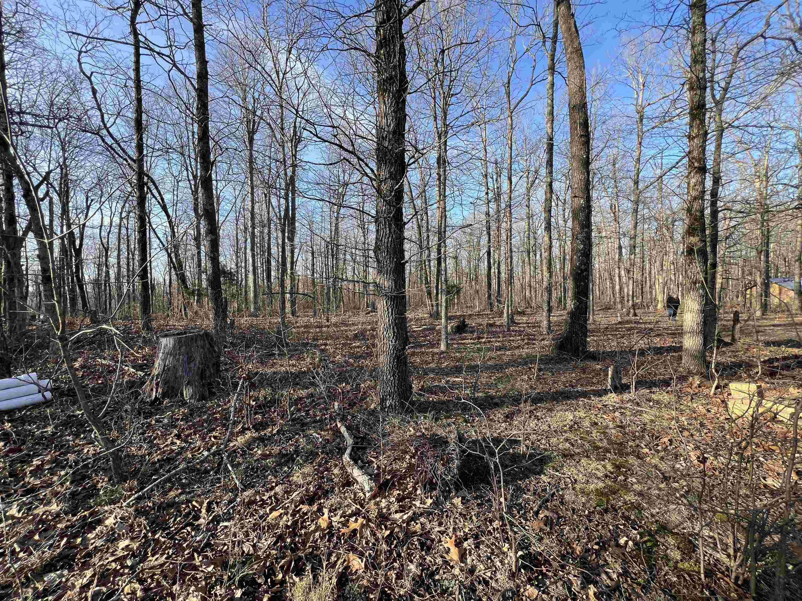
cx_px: 401
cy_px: 300
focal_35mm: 13
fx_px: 301
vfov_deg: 89.9
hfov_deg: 106.2
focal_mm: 1.57
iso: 32
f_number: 1.8
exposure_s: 1/316
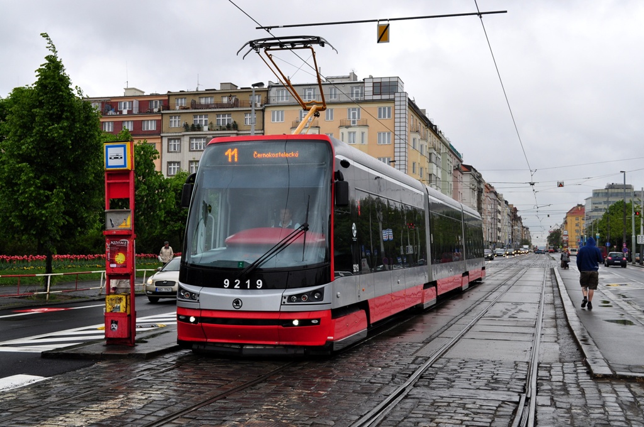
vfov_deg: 29.8
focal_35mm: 45
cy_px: 214
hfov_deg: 43.7
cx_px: 322
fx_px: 804
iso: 250
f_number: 7.1
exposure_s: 1/200
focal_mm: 30
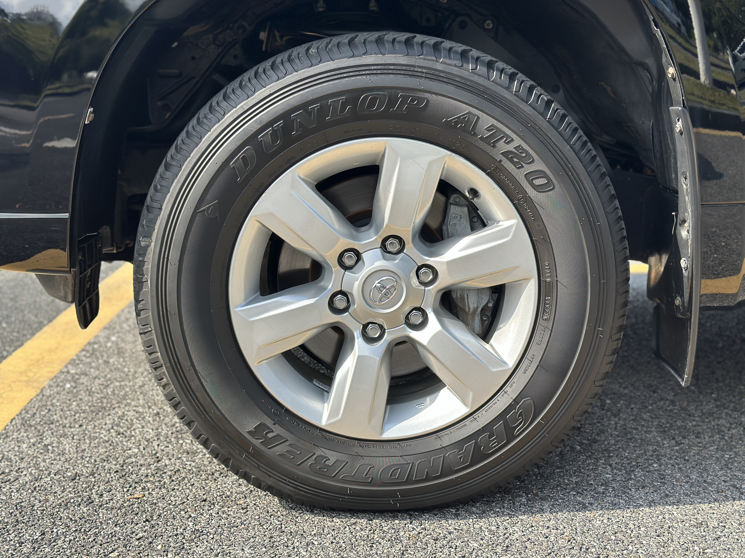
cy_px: 279
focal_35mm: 48
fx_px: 1033
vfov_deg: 30.3
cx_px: 372
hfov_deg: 39.7
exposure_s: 1/1880
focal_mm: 6.86
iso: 80
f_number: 1.78
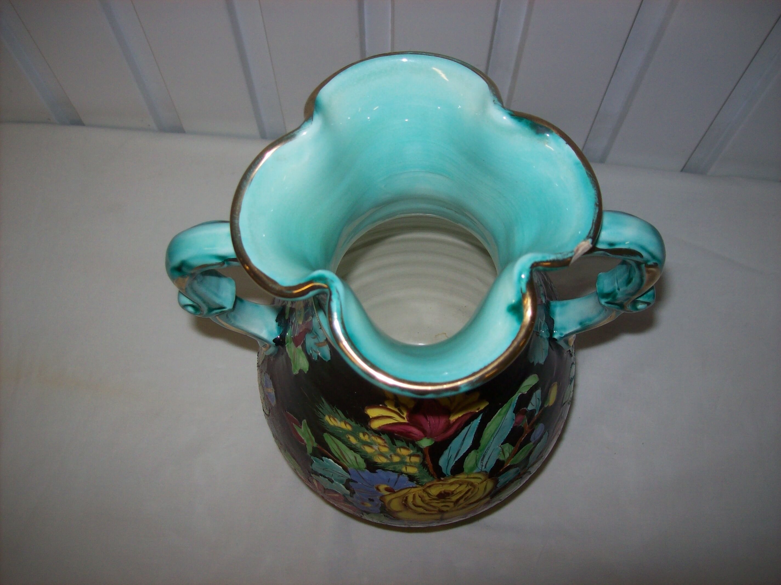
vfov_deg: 39.6
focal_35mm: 36
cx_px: 390
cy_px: 292
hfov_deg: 51.4
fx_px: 812
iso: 80
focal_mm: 6
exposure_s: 1/64
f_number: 2.7
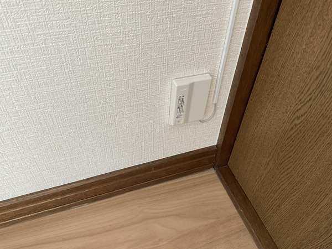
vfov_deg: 48.2
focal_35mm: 29
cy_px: 124
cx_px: 166
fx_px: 278
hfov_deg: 61.7
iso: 64
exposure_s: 1/69
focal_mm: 3
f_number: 1.8
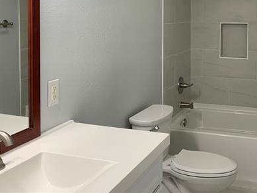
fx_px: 356
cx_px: 191
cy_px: 34
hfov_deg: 38.7
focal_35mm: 48
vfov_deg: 29.4
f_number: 1.8
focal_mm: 3
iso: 50
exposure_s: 1/60
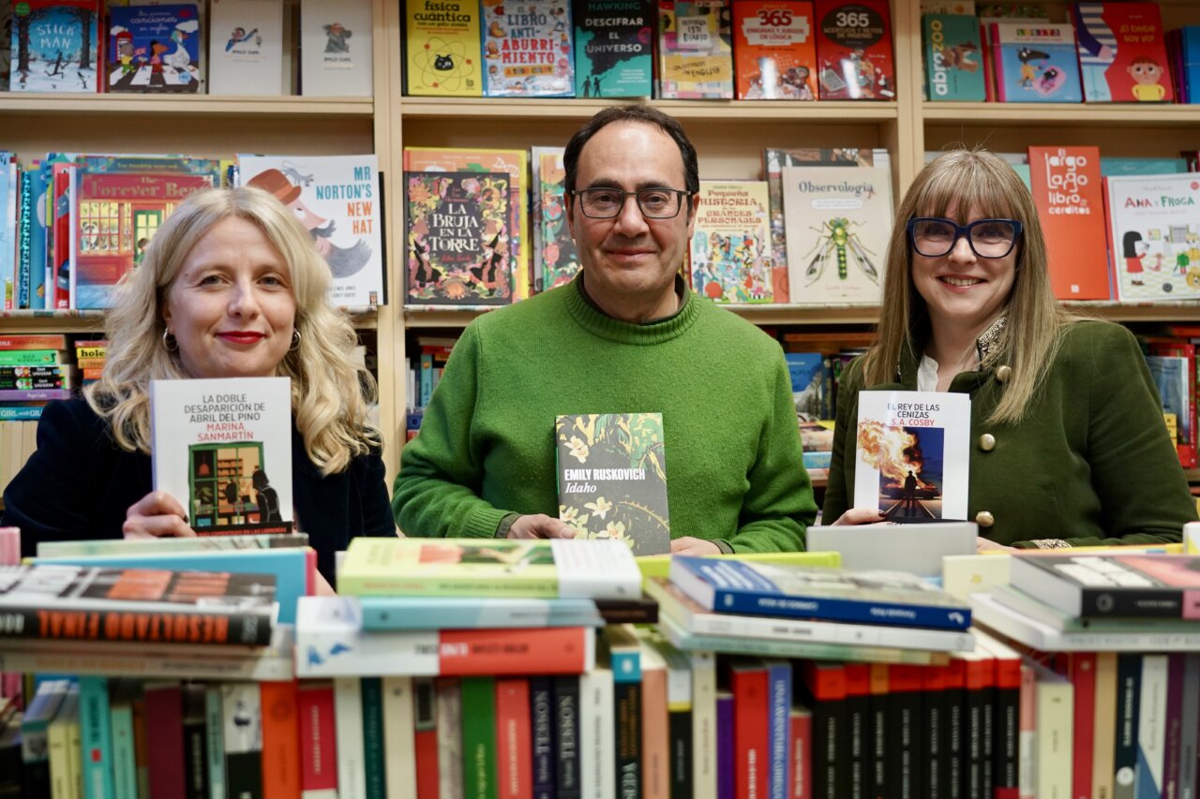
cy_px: 400
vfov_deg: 31.2
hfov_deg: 45.4
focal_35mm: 43
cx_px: 600
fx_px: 1433
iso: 2500
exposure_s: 1/250
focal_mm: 43
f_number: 4
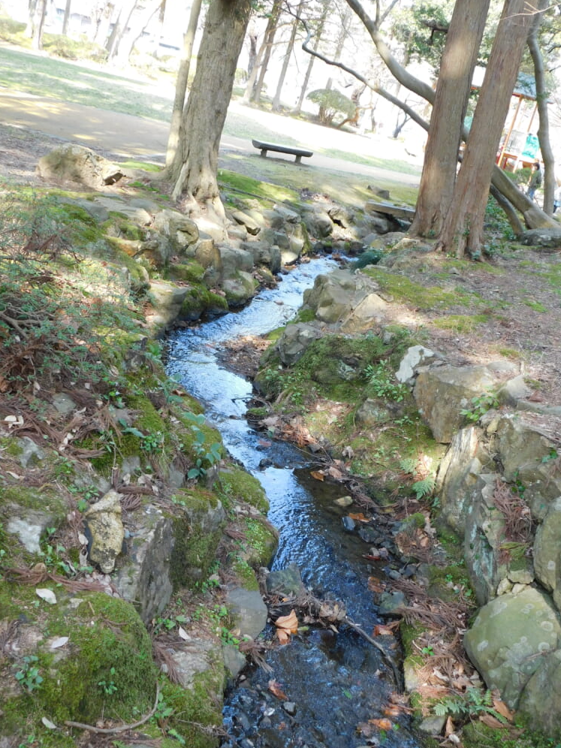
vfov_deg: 50.1
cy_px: 375
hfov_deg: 38.7
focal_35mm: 37
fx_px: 800
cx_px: 284
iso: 125
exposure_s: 1/60
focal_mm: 6.3
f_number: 3.5
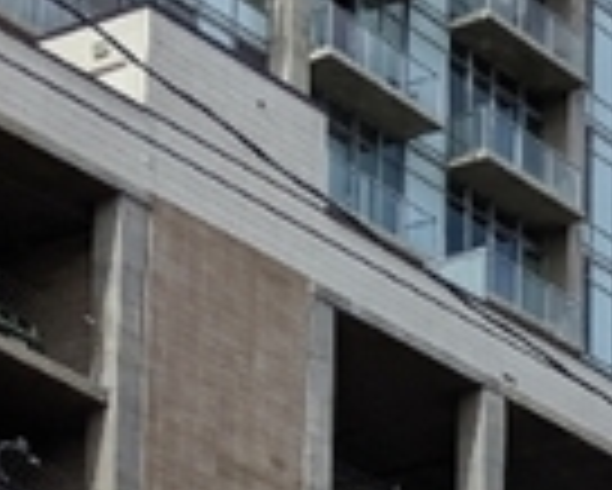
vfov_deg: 9.3
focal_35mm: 155
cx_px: 1116
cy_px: 1025
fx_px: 2810
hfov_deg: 11.5
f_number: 1.8
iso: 54
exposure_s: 1/1957
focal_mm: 4.44
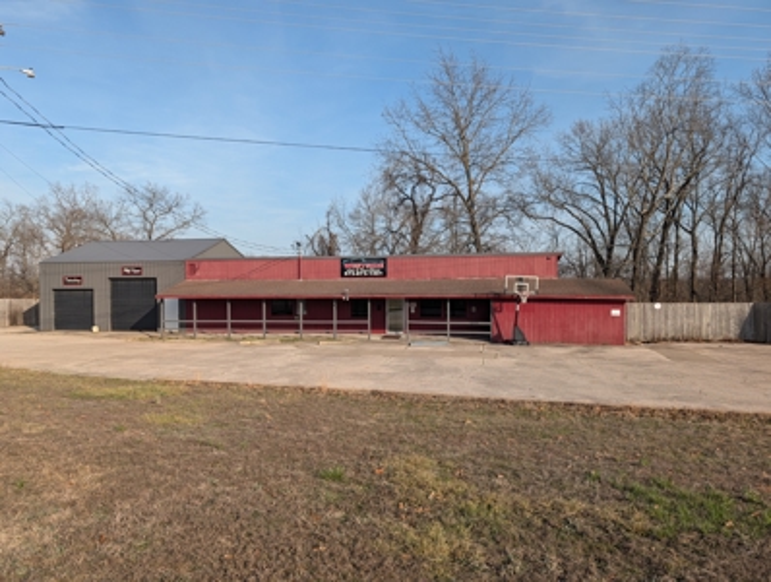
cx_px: 386
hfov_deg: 71.5
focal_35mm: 24
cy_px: 291
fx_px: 536
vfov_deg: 57.0
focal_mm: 6.9
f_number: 1.68
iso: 20
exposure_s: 1/781
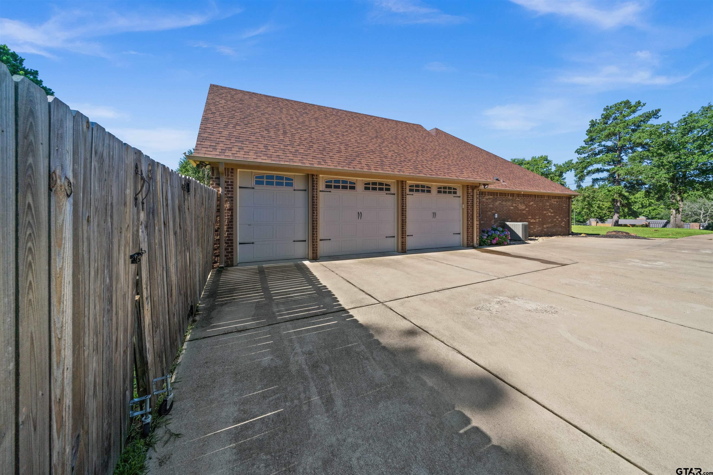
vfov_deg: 90.0
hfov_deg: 112.6
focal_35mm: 12
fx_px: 238
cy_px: 238
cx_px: 356
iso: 500
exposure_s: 1/500
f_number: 9
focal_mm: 12
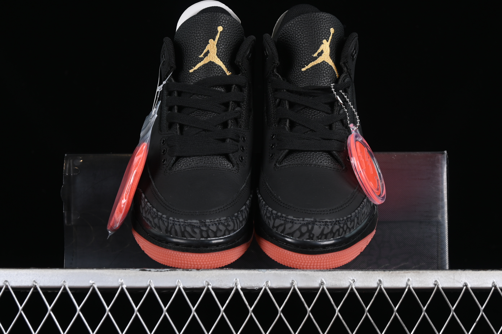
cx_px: 251
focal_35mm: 75
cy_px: 167
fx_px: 1046
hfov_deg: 27.0
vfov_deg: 18.2
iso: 160
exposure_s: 1/60
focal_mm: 50
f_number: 6.3
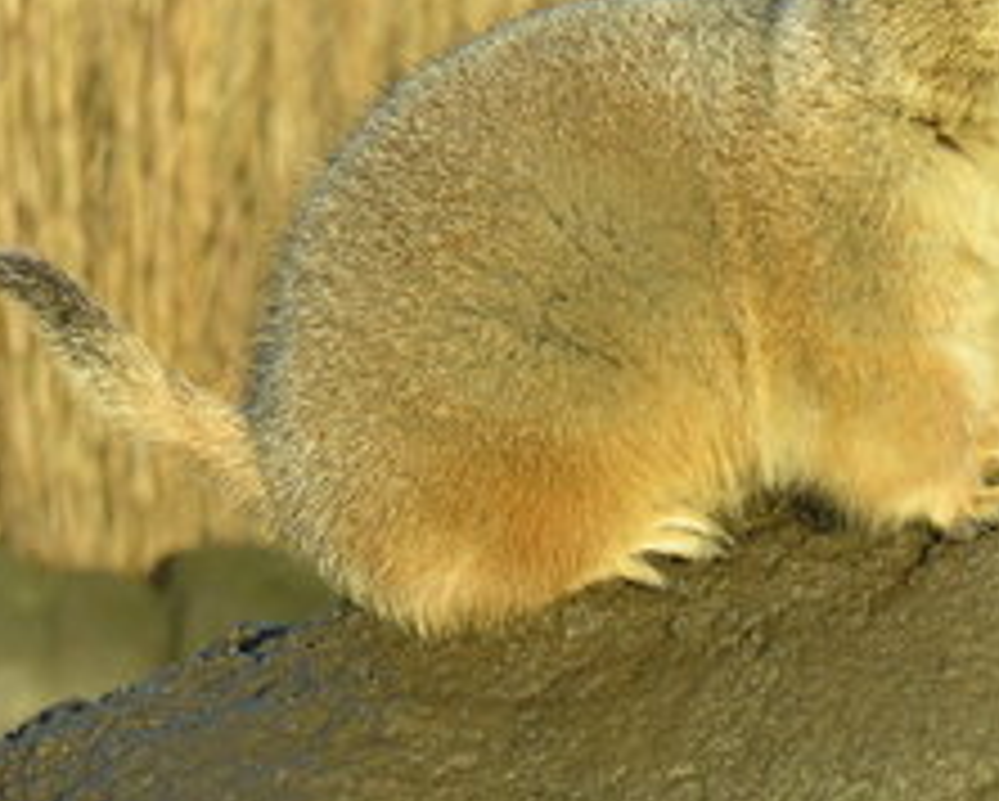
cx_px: 932
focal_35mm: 210
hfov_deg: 9.1
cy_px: 137
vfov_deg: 7.4
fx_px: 6214
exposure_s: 1/186
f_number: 3.7
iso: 50
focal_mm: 26.5
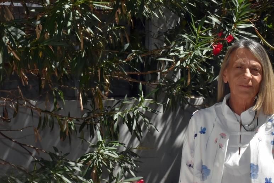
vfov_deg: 13.3
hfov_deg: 19.8
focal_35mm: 103
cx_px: 176
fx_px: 784
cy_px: 110
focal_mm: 52
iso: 1600
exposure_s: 1/250
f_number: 32
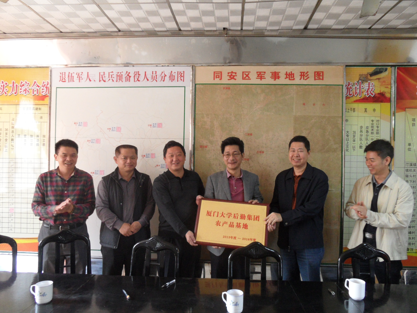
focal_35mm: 25
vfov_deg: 54.9
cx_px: 213
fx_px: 301
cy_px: 163
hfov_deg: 69.4
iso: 240
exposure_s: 1/45
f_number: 3.2
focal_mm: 3.9
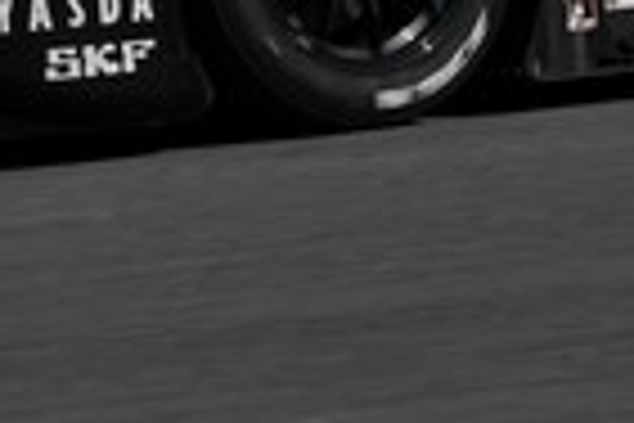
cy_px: -580
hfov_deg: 1.3
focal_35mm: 1534
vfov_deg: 0.9
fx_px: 27013
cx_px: 418
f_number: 11
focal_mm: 300
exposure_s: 1/800
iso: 200
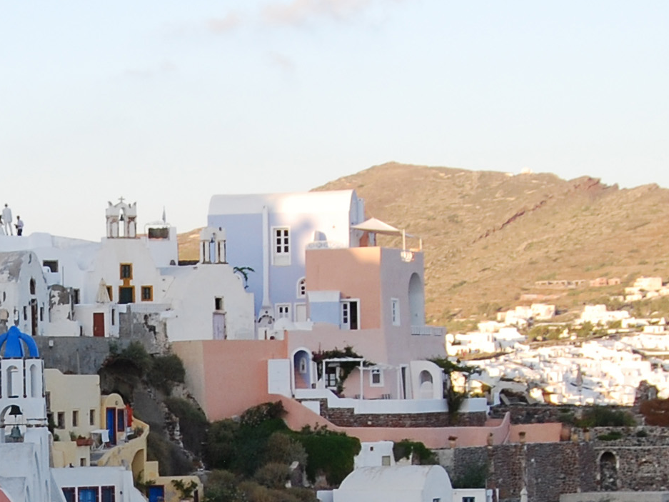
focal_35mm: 167
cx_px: -53
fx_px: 3228
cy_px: 611
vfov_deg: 8.8
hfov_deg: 11.7
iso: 200
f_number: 9
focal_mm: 28
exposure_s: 1/100
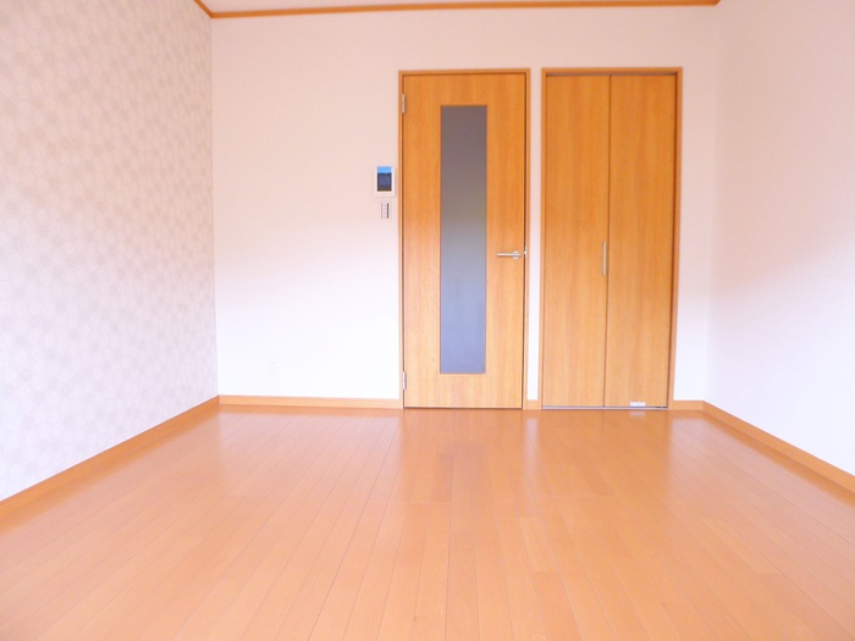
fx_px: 593
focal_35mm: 24
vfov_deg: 56.8
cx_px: 428
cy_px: 320
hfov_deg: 71.6
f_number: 2
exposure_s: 1/60
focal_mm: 5.1
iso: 200
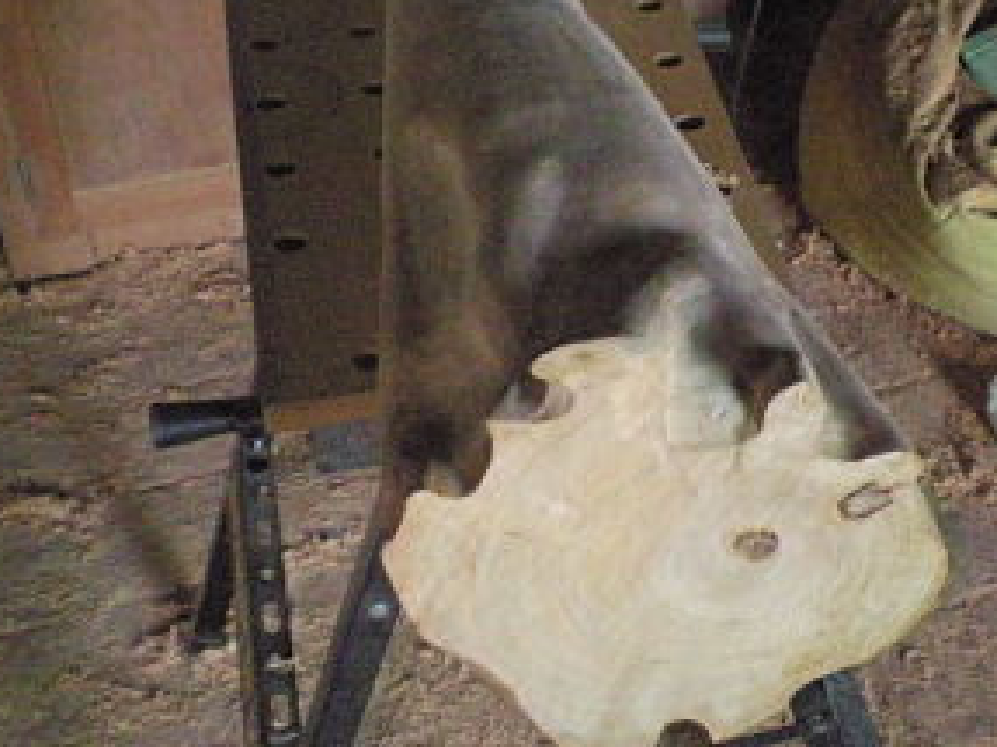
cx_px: 615
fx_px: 1526
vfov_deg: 27.5
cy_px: 323
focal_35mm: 53
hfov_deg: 36.0
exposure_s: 1/122
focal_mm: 6.3
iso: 1600
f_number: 3.1
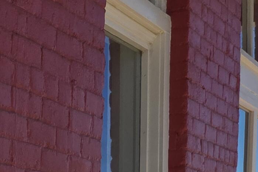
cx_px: -215
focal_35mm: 103
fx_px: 738
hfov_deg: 16.4
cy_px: 311
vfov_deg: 12.2
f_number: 1.8
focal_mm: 5.4
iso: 80
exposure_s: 1/3747
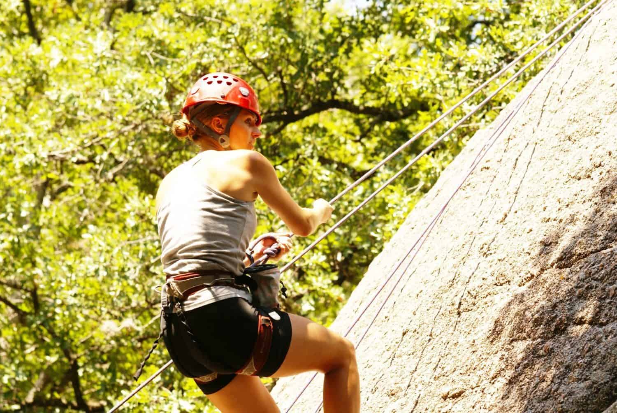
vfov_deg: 8.7
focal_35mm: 158
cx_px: 308
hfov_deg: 13.0
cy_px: 206
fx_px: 2702
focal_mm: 105
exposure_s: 1/250
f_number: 5
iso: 100
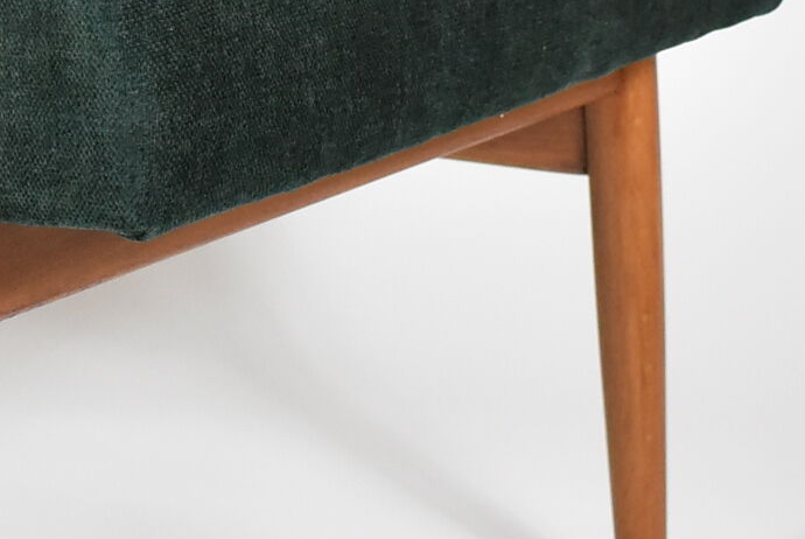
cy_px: -15
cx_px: -56
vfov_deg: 8.1
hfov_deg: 12.0
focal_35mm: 169
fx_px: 3784
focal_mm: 26
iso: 1800
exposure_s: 1/125
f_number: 4
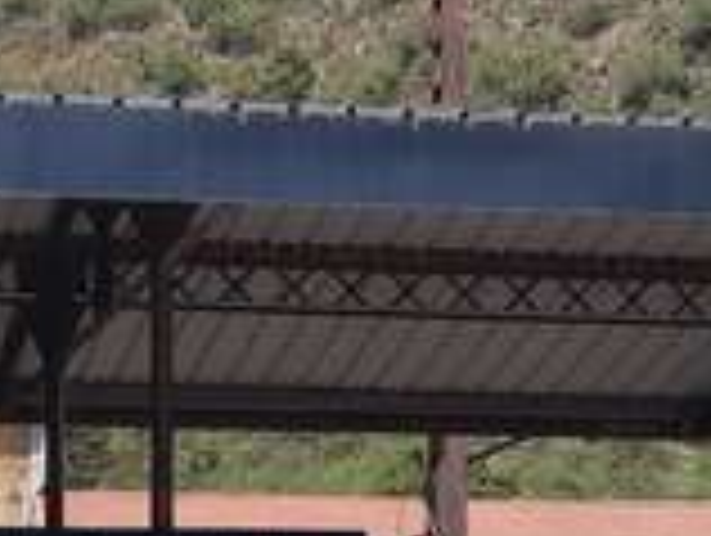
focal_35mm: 126
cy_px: 815
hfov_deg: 15.5
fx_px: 2592
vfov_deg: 11.3
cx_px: 108
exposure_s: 1/1481
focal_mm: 3.92
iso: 40
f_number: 1.7
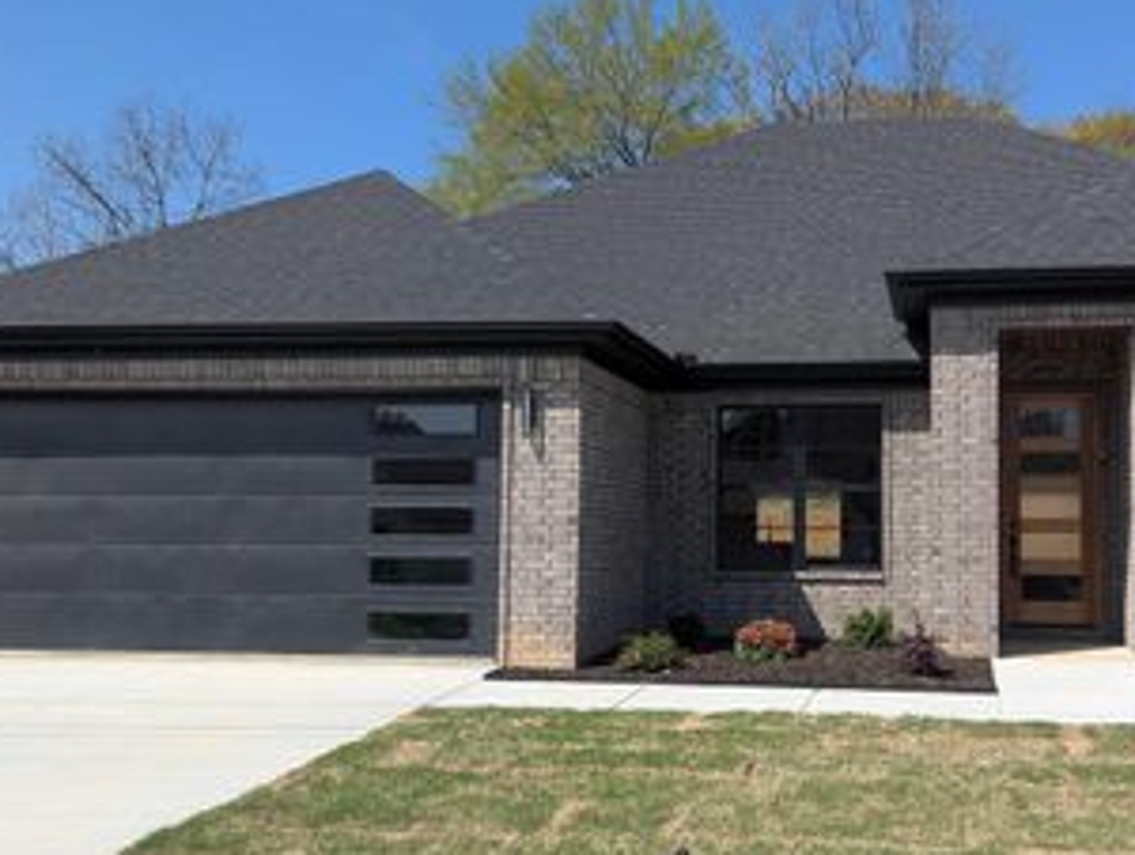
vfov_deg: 36.0
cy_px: 454
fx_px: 1314
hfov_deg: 46.1
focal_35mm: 40
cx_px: 738
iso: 50
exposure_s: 1/2096
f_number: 1.85
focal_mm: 6.81
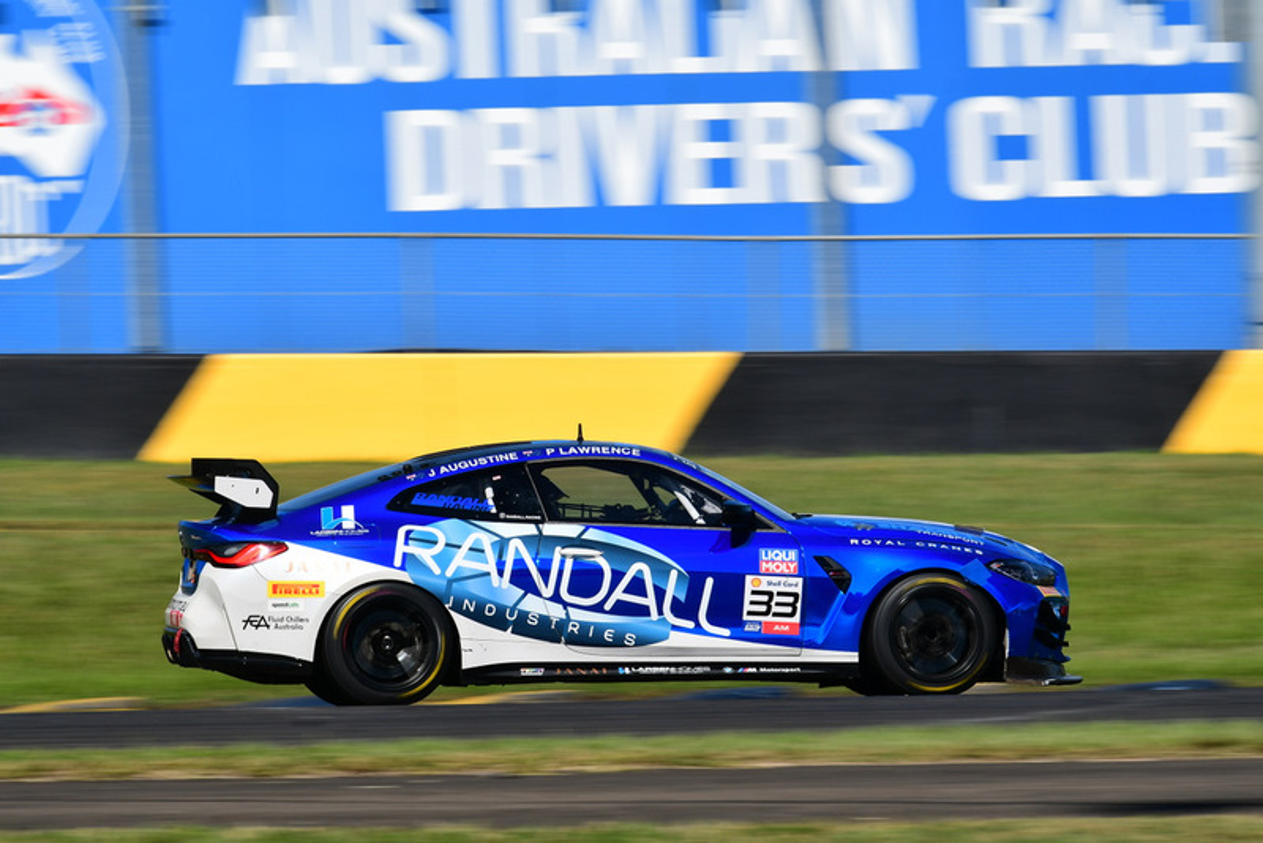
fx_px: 10265
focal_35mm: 292
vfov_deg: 4.7
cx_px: 632
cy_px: 422
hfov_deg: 7.0
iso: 200
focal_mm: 195
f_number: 11
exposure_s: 1/320
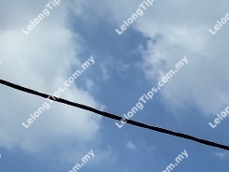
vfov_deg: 18.9
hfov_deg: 17.8
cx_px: 461
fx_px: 503
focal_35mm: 76
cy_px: 172
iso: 50
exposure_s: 1/2644
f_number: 2.2
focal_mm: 1.65
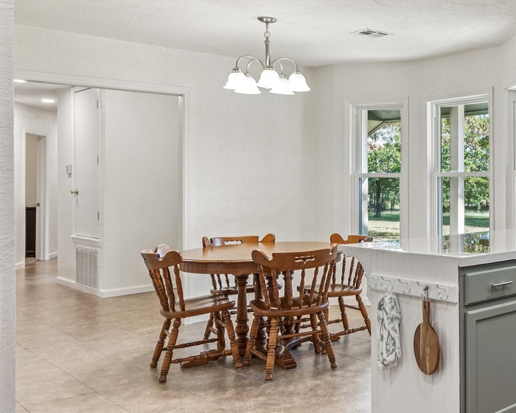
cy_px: 171
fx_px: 595
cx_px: 565
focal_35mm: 39
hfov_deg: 38.8
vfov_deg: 38.1
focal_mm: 17
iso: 640
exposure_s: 1/30
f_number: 7.1
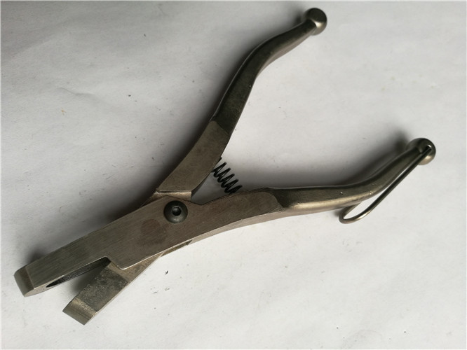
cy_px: 175
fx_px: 364
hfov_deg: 65.3
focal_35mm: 27
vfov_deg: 51.4
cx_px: 234
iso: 80
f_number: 2.2
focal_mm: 4.5
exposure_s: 1/100
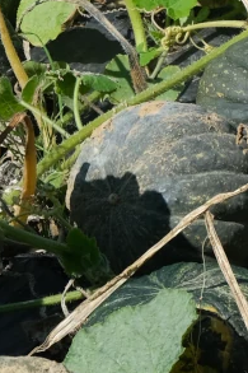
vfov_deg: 9.2
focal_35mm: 220
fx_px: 2276
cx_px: 70
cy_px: -113
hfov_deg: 6.2
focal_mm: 28.9
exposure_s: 1/400
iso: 160
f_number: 7.1
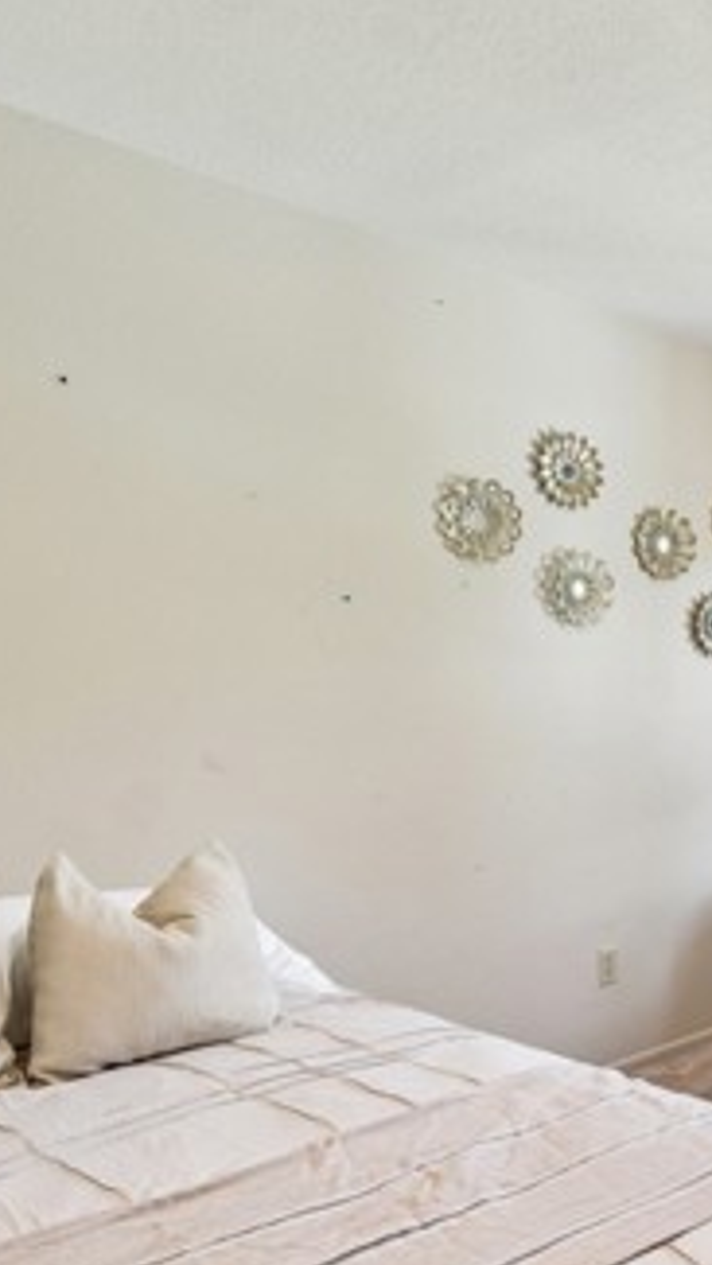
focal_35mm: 33
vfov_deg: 59.1
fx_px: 1114
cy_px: 689
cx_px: 879
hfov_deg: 29.8
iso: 100
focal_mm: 16.1
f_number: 13
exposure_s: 1/1.67
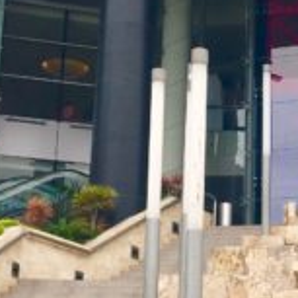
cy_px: 163
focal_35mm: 104
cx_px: 265
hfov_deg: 16.5
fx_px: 1013
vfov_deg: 16.7
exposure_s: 1/545
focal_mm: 4.15
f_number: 2.2
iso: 25
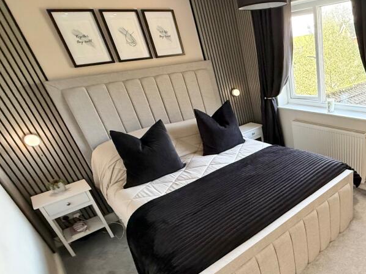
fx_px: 254
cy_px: 173
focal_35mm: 24
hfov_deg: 63.9
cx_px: 303
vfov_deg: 56.1
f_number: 2.2
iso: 500
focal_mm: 2.22
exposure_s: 1/100
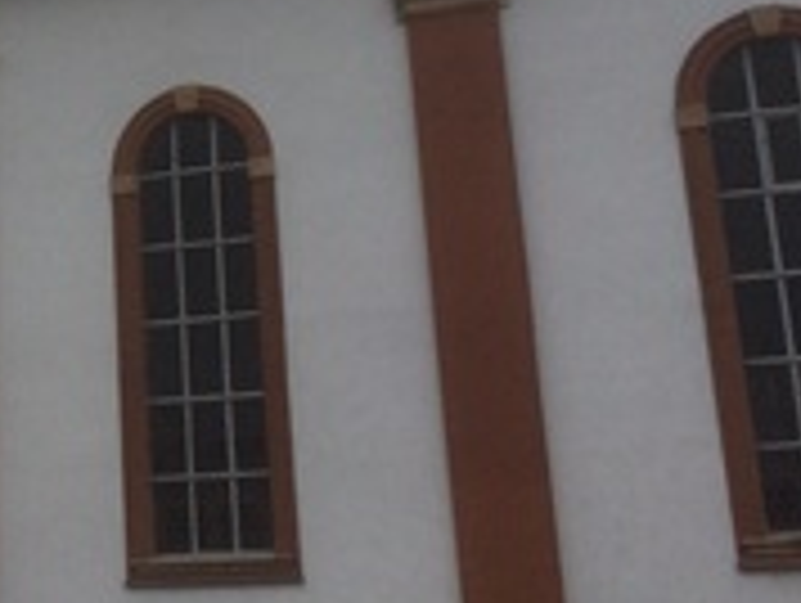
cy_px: -88
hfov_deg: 18.6
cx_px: -202
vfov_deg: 14.6
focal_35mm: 99
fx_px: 2294
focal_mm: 4.12
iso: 32
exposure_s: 1/3165
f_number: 2.2
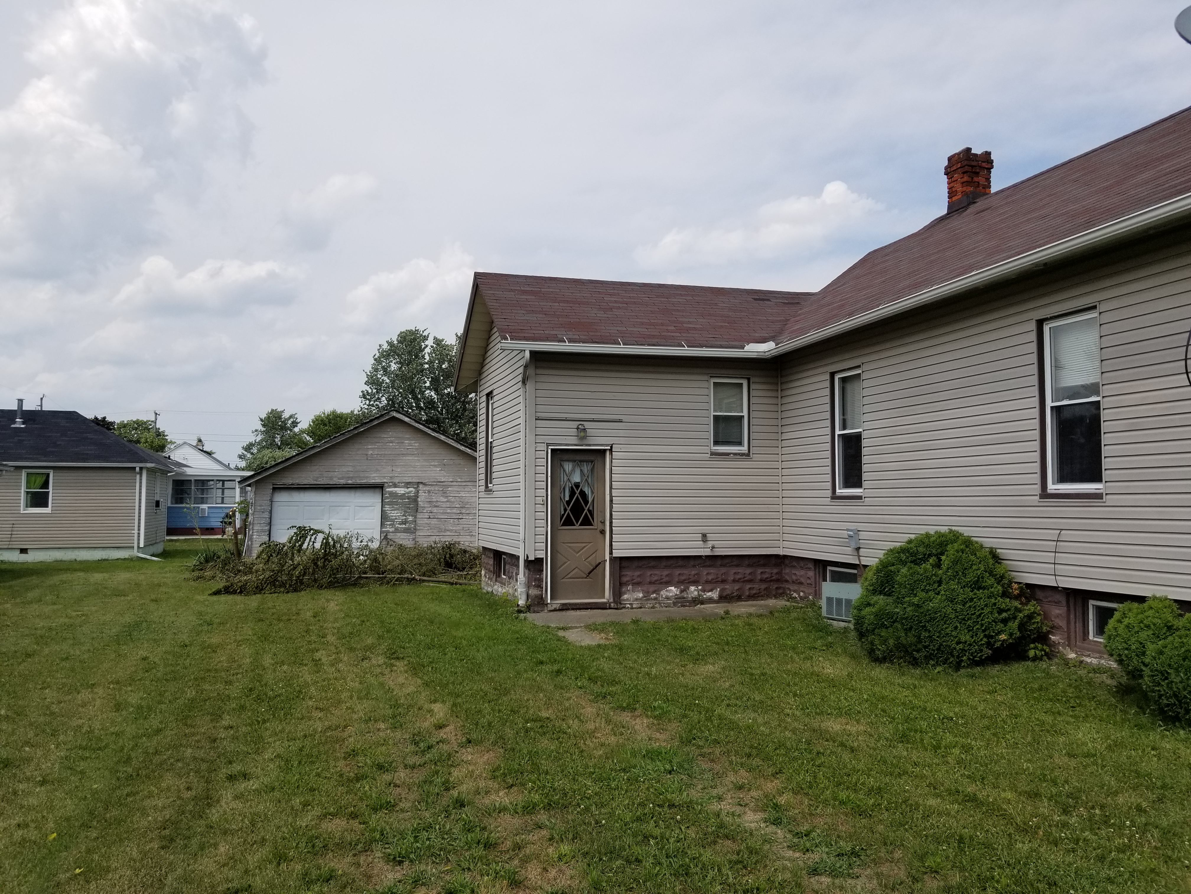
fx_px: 895
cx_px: 596
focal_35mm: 26
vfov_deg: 53.1
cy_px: 447
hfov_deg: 67.3
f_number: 1.7
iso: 50
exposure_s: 1/3960
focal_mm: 4.25
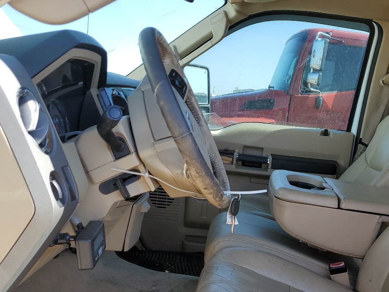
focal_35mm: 43
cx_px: 272
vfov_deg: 32.6
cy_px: 239
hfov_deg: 43.0
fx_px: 483
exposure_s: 1/667
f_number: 1.5
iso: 50
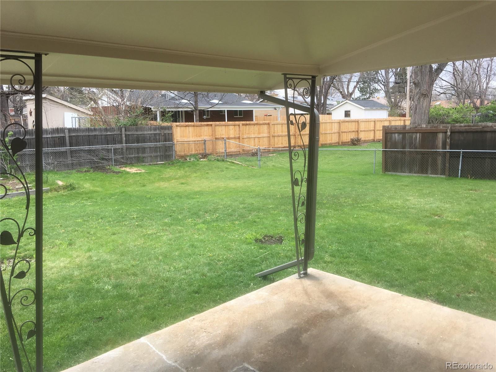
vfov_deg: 48.2
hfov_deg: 61.7
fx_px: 416
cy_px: 186
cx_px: 248
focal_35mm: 29
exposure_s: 1/403
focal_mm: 4.15
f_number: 2.2
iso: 25
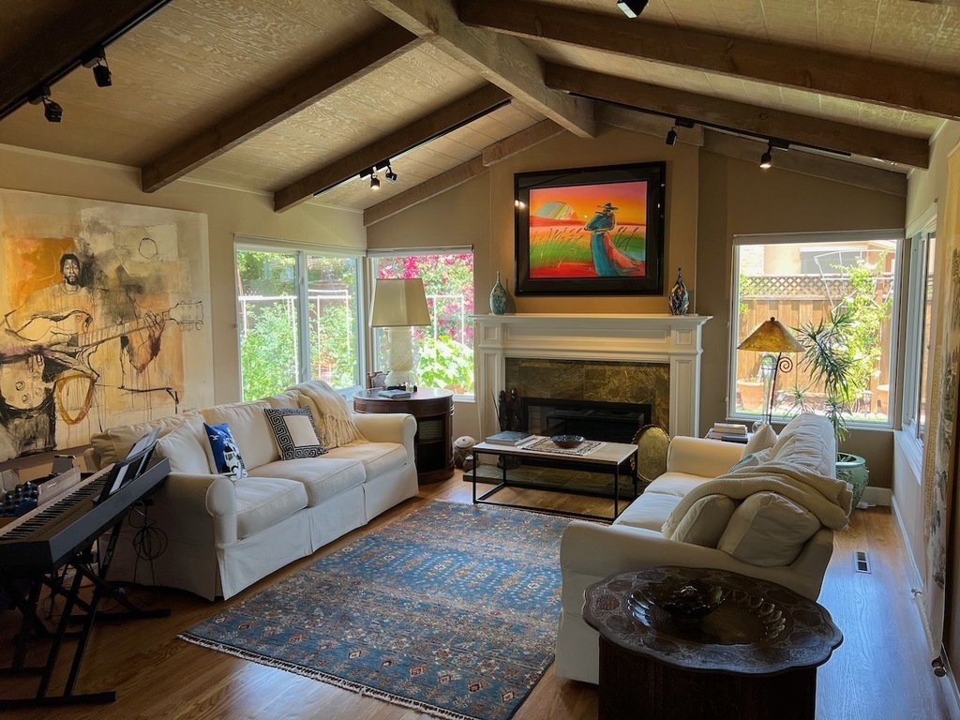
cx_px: 480
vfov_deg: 53.1
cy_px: 360
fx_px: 721
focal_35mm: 26
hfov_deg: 67.3
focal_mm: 5.7
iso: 80
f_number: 1.5
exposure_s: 1/120
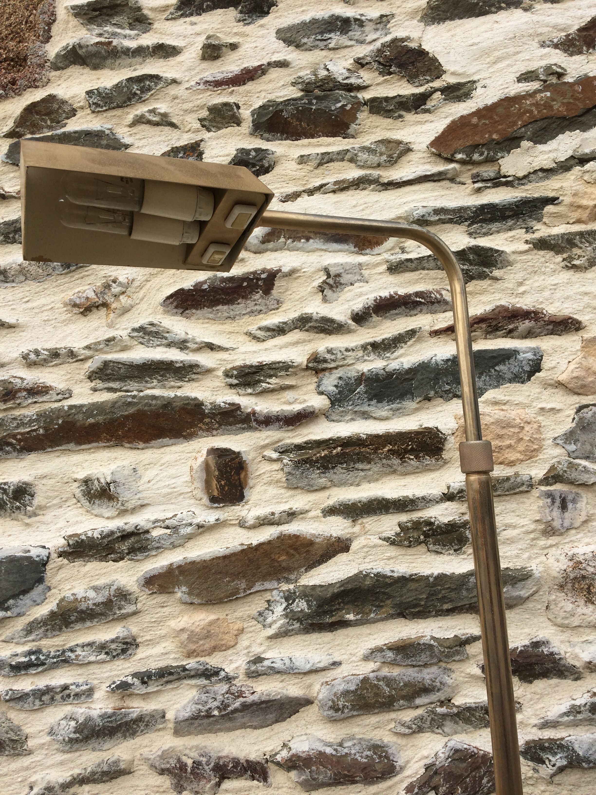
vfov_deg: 61.7
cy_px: 398
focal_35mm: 29
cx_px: 298
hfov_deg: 48.2
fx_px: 666
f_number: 2.2
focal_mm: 4.15
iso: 32
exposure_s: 1/1172
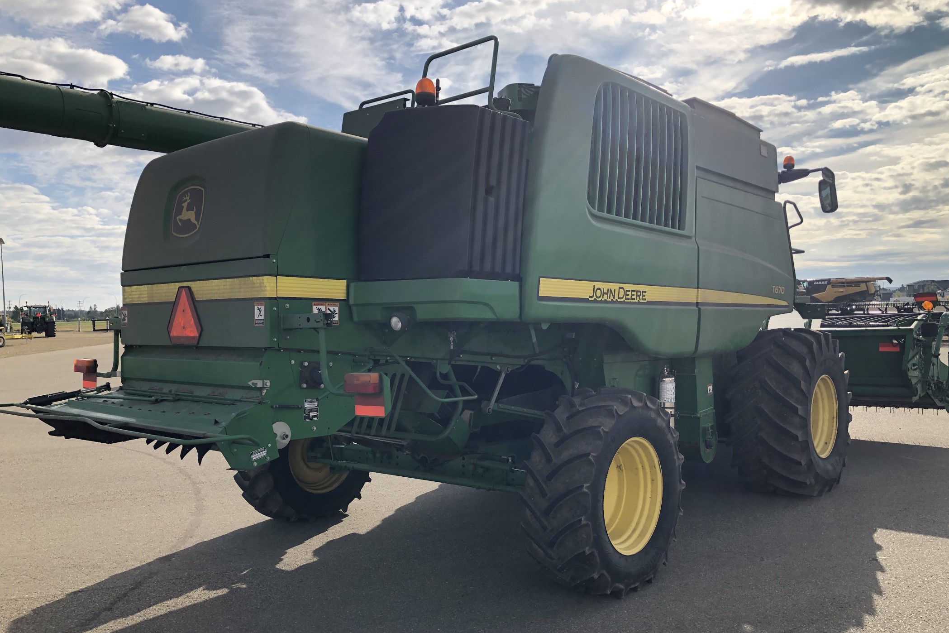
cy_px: 344
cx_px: 488
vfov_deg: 43.6
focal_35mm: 30
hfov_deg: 61.9
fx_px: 791
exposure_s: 1/2404
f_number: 1.8
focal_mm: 3.99
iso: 25
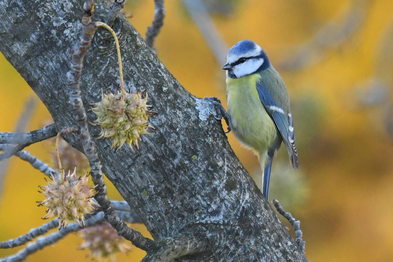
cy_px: 131
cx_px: 196
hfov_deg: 3.3
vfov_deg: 2.2
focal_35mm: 630
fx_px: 6877
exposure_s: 1/800
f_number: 6.3
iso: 2500
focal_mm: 420
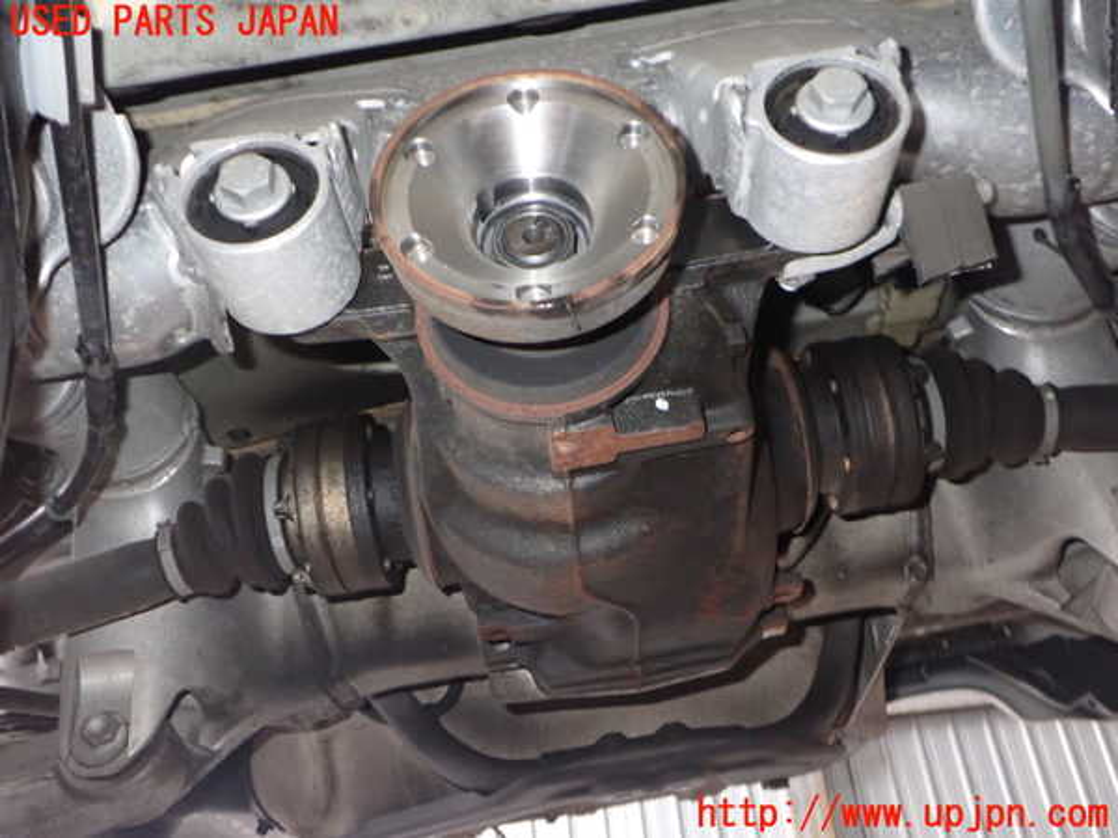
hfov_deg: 60.0
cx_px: 559
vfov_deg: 46.8
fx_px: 969
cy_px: 419
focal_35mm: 30
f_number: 6.3
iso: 800
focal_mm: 5.4
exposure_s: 1/30
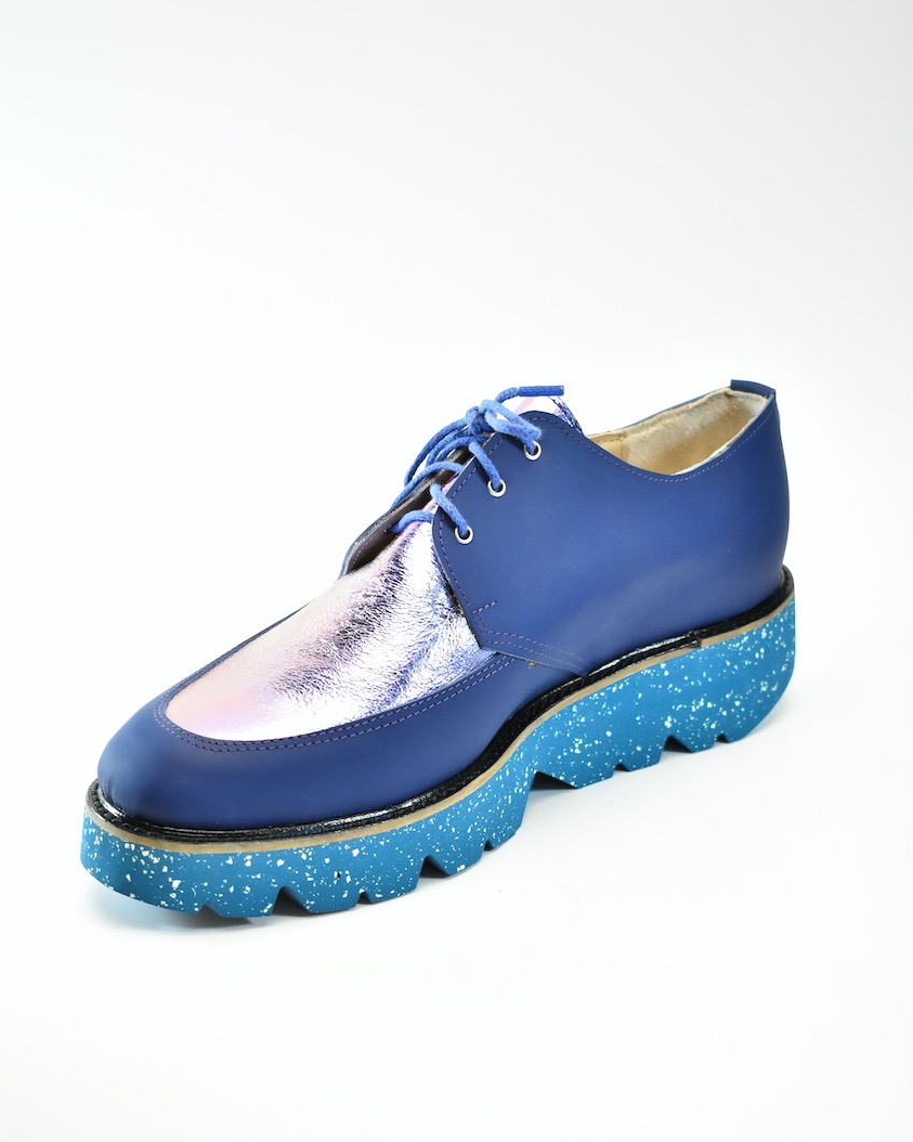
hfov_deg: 23.5
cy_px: 659
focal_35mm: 65
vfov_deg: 29.1
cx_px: 452
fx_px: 2196
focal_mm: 38
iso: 1600
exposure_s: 1/500
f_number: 5.6
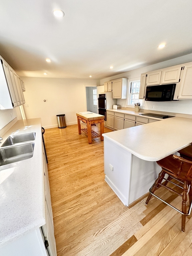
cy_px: 128
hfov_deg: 85.7
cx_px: 96
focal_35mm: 14
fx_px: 104
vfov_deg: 102.1
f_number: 2.2
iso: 160
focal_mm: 2.22
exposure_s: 1/120
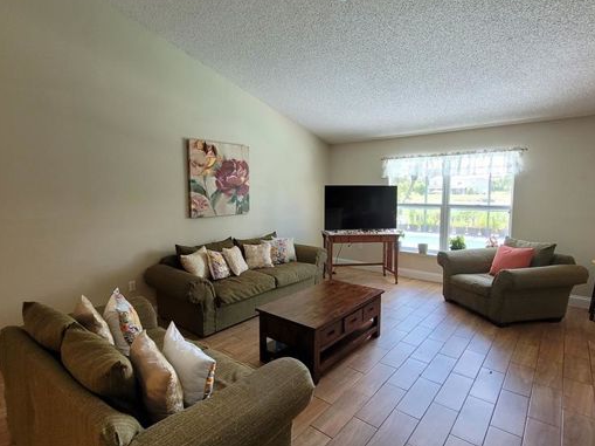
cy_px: 219
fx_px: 309
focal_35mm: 18
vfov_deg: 71.5
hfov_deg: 87.8
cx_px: 298
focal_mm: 1.74
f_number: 2.2
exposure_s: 1/60
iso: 200
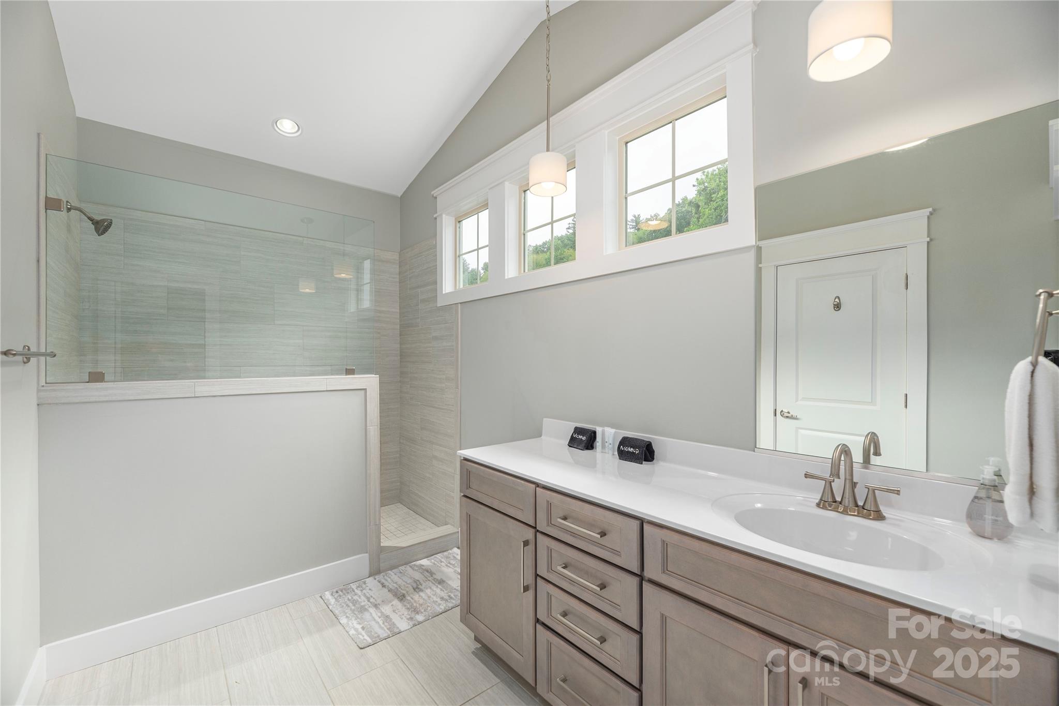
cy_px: 353
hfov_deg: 104.3
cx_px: 530
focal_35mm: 14
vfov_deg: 81.2
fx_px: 412
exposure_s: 1/200
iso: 320
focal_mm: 14
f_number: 7.1
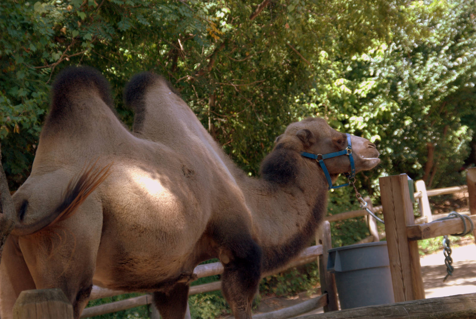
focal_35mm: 120
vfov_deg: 11.5
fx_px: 1589
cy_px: 160
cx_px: 238
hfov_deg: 17.0
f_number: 5.6
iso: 320
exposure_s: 1/125
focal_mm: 80
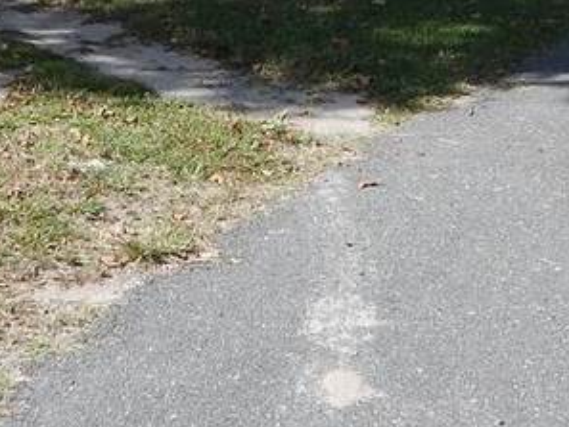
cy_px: -186
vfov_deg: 14.1
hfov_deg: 19.8
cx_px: 326
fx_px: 1628
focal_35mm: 99
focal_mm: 4
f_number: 6
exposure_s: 1/400
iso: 125
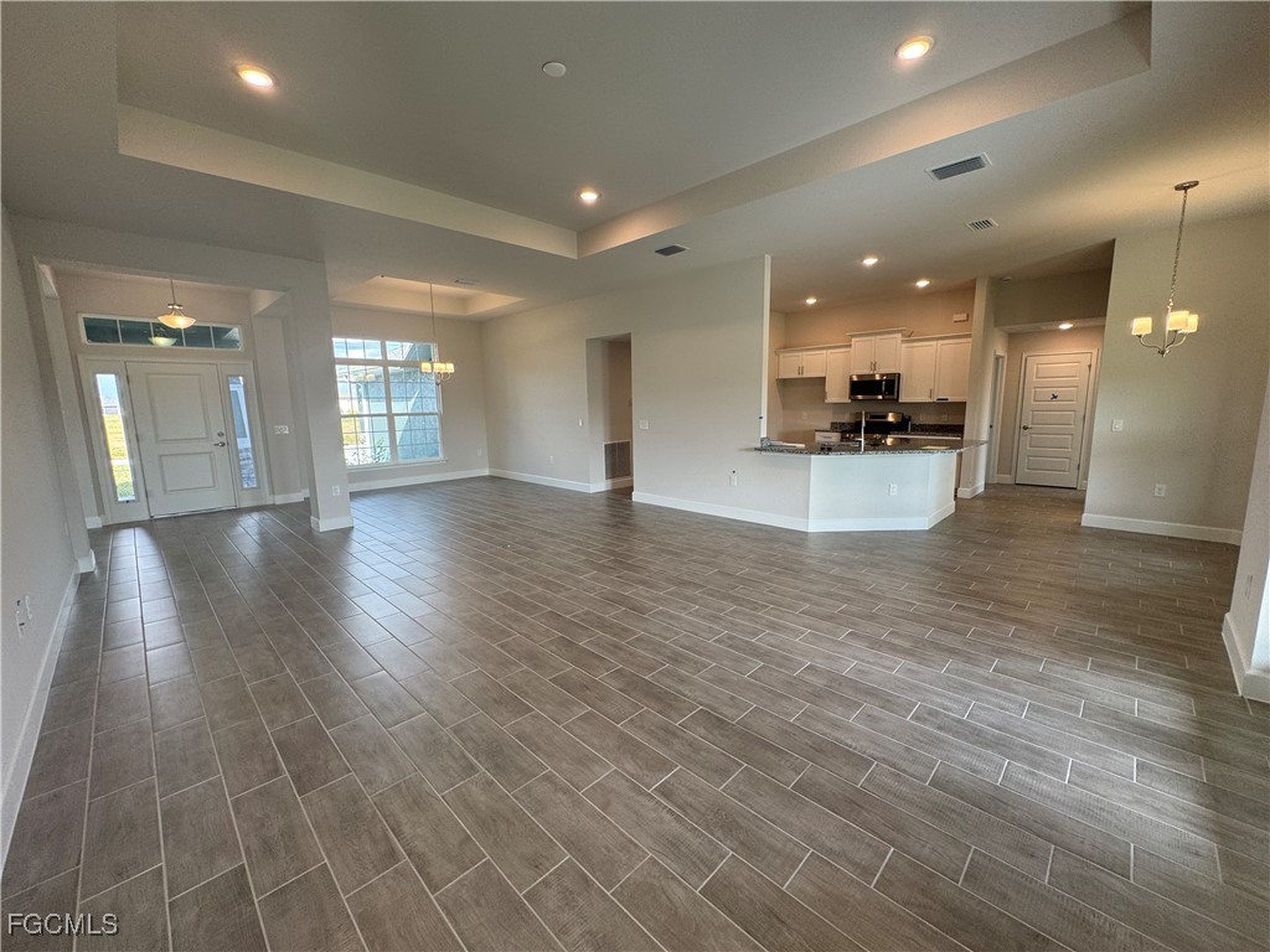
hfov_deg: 102.1
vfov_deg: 85.7
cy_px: 476
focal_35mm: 14
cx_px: 635
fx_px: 514
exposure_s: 1/120
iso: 100
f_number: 2.2
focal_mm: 2.22
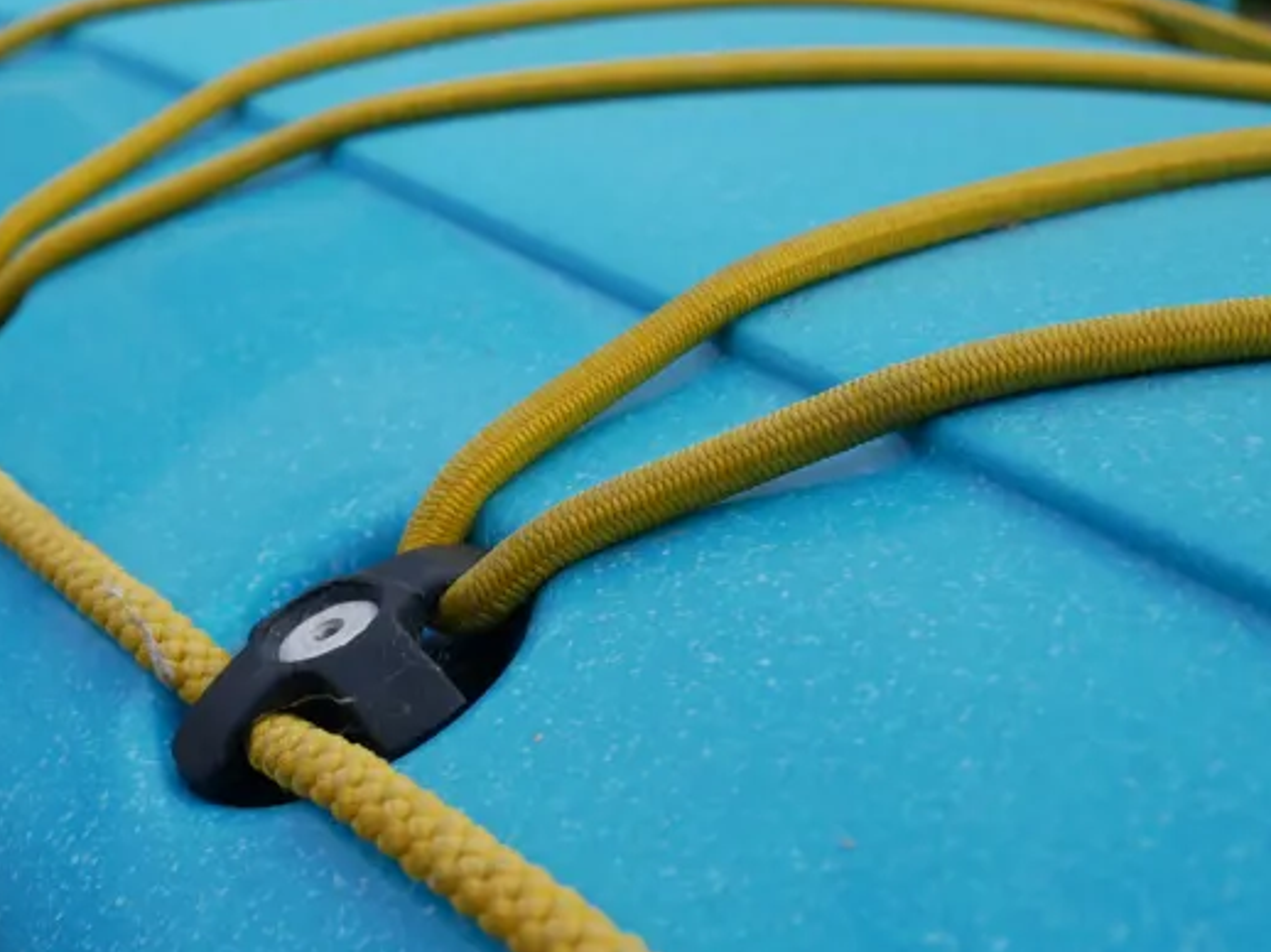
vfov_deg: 21.6
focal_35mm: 68
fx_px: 2496
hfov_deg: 28.2
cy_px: 471
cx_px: 329
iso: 200
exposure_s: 1/320
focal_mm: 22
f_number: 8
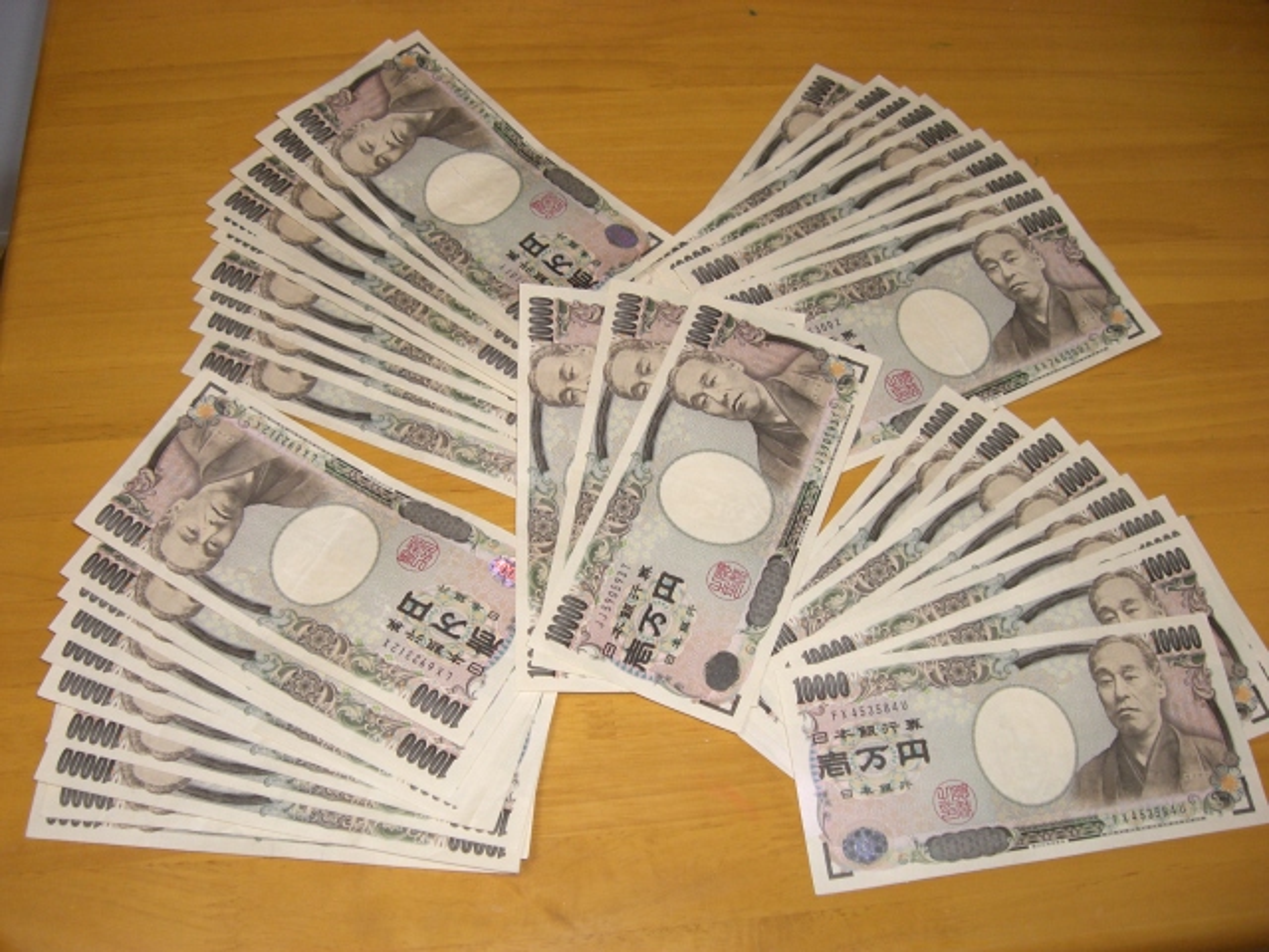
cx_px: 634
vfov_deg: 37.7
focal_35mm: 38
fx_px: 1393
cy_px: 476
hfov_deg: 49.0
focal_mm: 6.2
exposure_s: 1/60
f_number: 2.7
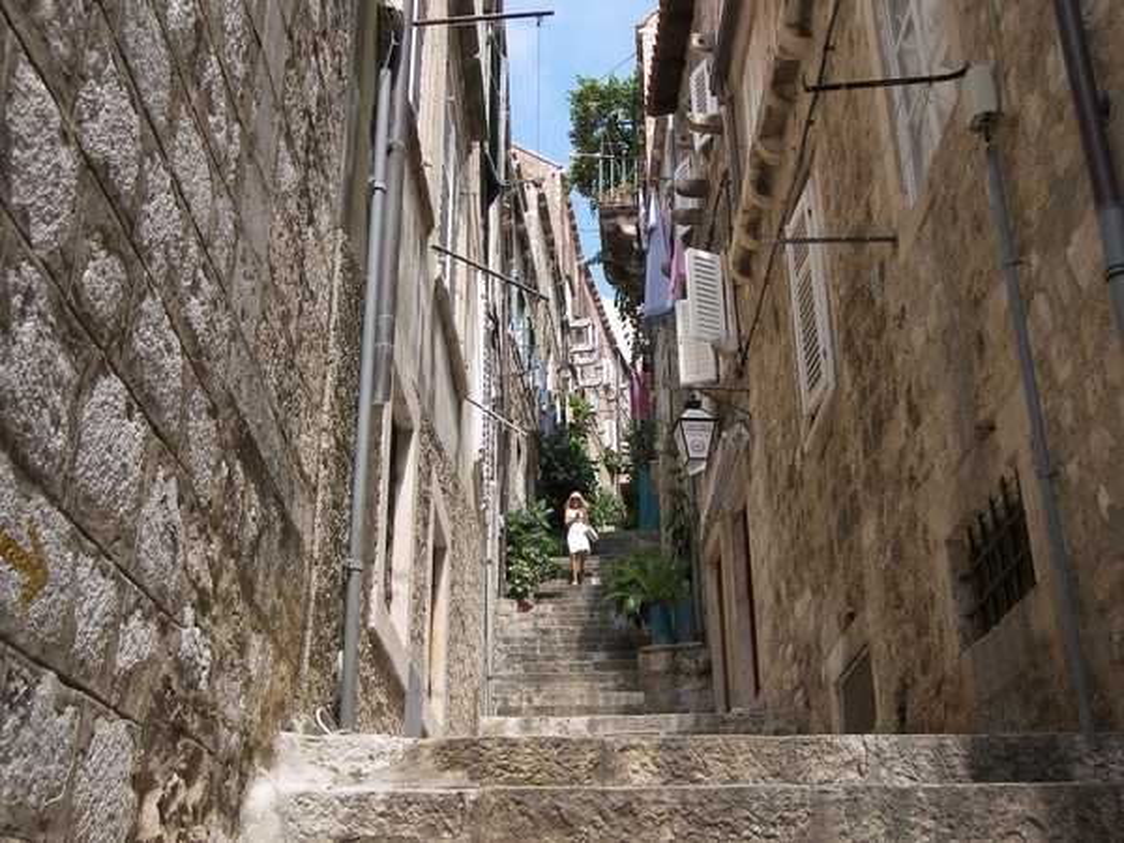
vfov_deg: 33.6
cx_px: 562
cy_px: 422
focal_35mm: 43
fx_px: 1396
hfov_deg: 43.9
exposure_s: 1/320
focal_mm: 8.9
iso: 50
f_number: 3.6
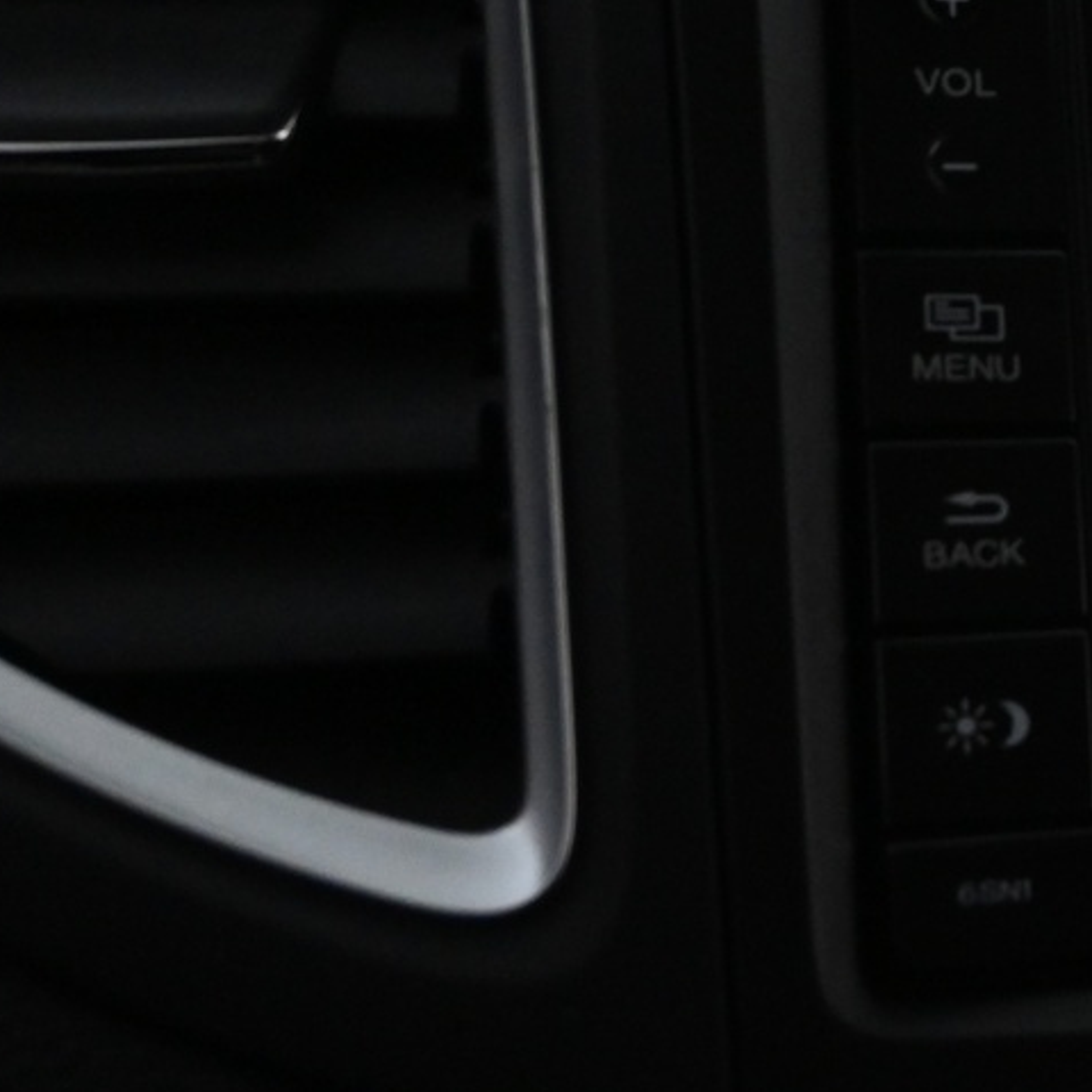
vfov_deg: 19.0
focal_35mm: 90
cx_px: 1772
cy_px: 205
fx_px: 3228
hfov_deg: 16.9
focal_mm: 21
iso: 2500
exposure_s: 1/80
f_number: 4.5
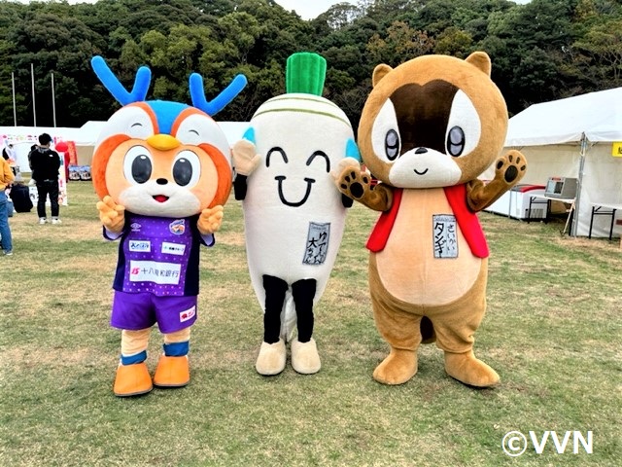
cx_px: 311
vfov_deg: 53.1
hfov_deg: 67.3
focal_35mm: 26
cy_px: 234
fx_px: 467
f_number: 1.6
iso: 40
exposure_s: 1/269
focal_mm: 5.1
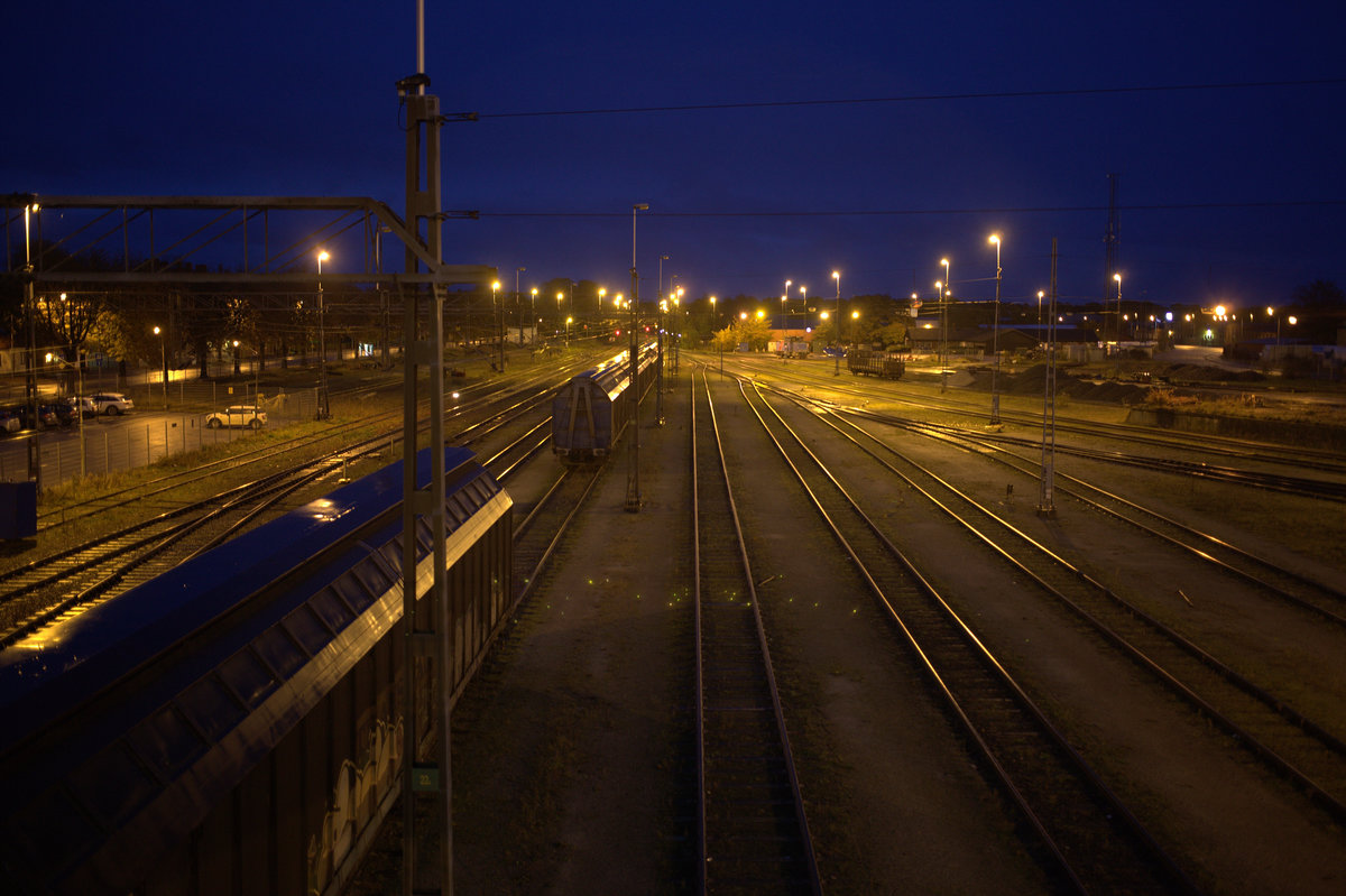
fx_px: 1457
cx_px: 673
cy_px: 448
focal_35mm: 39
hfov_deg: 49.6
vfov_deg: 34.2
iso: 1000
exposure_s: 1/3.33
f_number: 2.8
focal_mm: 40
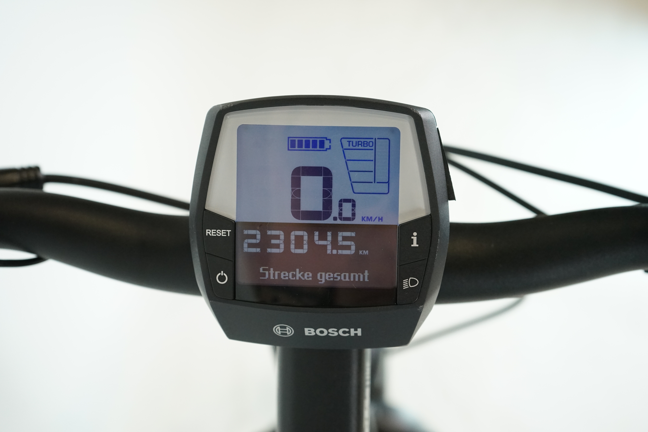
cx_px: 324
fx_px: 864
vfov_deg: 28.1
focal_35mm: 48
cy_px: 216
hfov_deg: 41.1
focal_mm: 48
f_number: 6.3
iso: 2500
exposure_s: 1/200
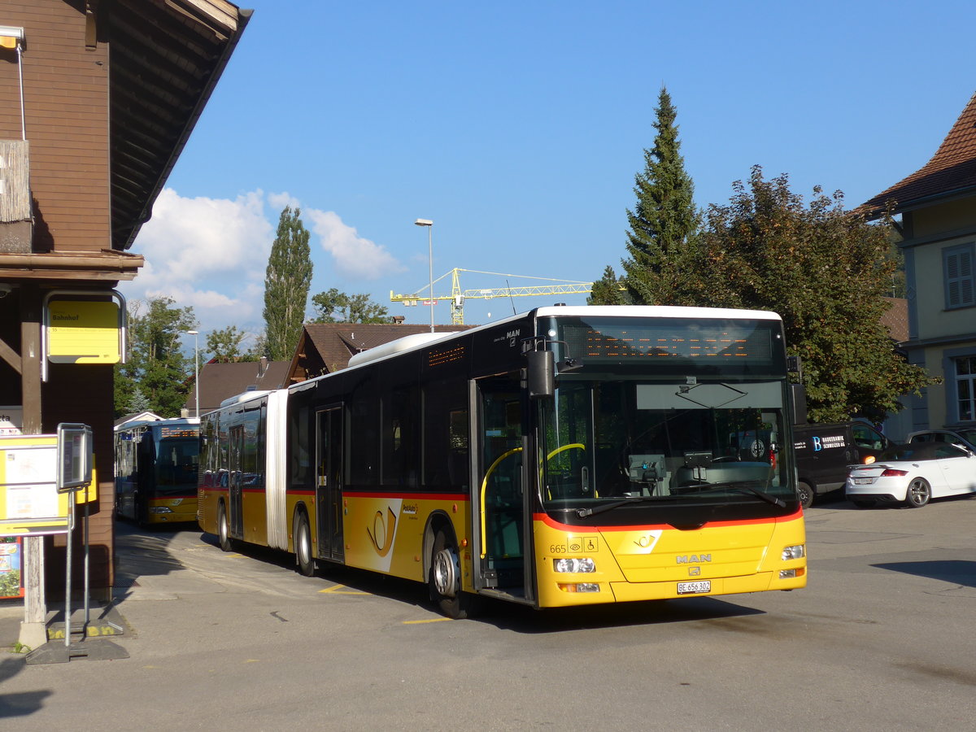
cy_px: 366
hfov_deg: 41.2
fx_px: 1297
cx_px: 488
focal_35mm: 46
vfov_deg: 31.5
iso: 80
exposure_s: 1/1300
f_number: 3
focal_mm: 9.5
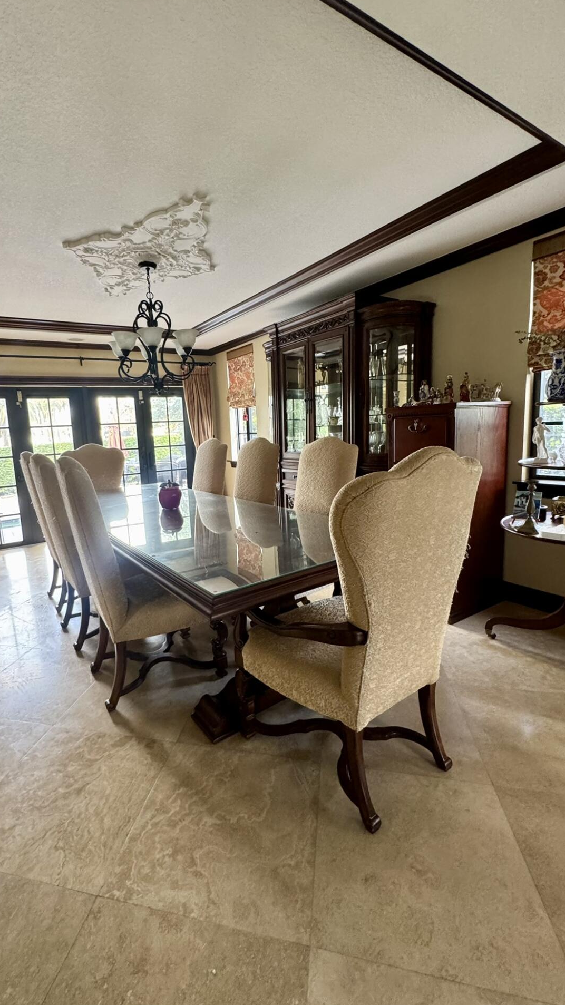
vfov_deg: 99.4
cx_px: 237
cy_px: 494
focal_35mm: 16
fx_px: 426
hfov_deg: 66.6
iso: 400
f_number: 2.2
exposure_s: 1/60
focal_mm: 2.22
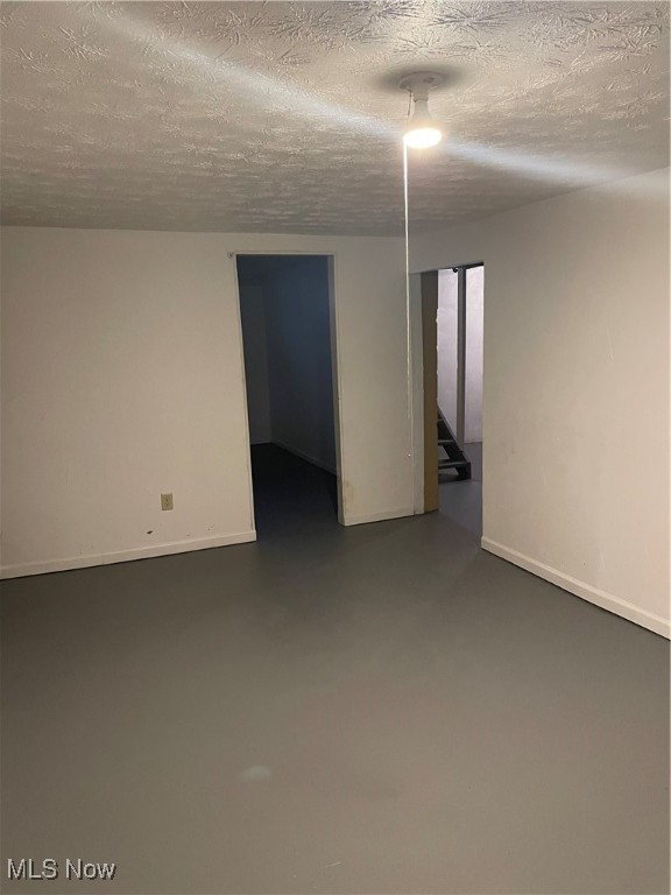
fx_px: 672
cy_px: 448
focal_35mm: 26
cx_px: 336
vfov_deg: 67.3
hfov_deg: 53.1
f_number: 1.6
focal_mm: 4.2
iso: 500
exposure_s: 1/60
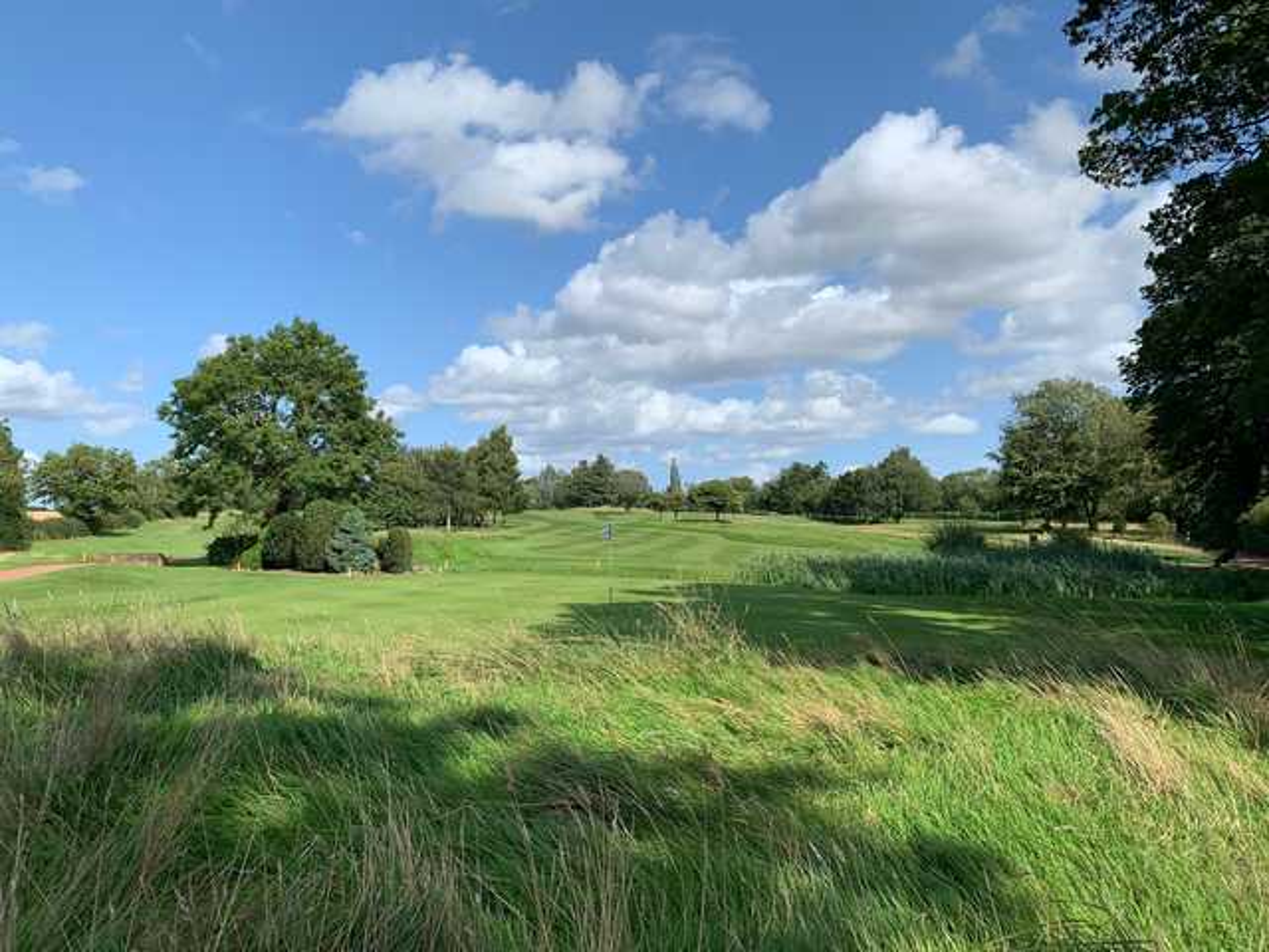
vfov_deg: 53.1
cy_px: 476
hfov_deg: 67.3
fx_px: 953
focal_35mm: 26
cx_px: 634
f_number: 1.8
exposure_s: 1/2611
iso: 25
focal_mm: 4.25
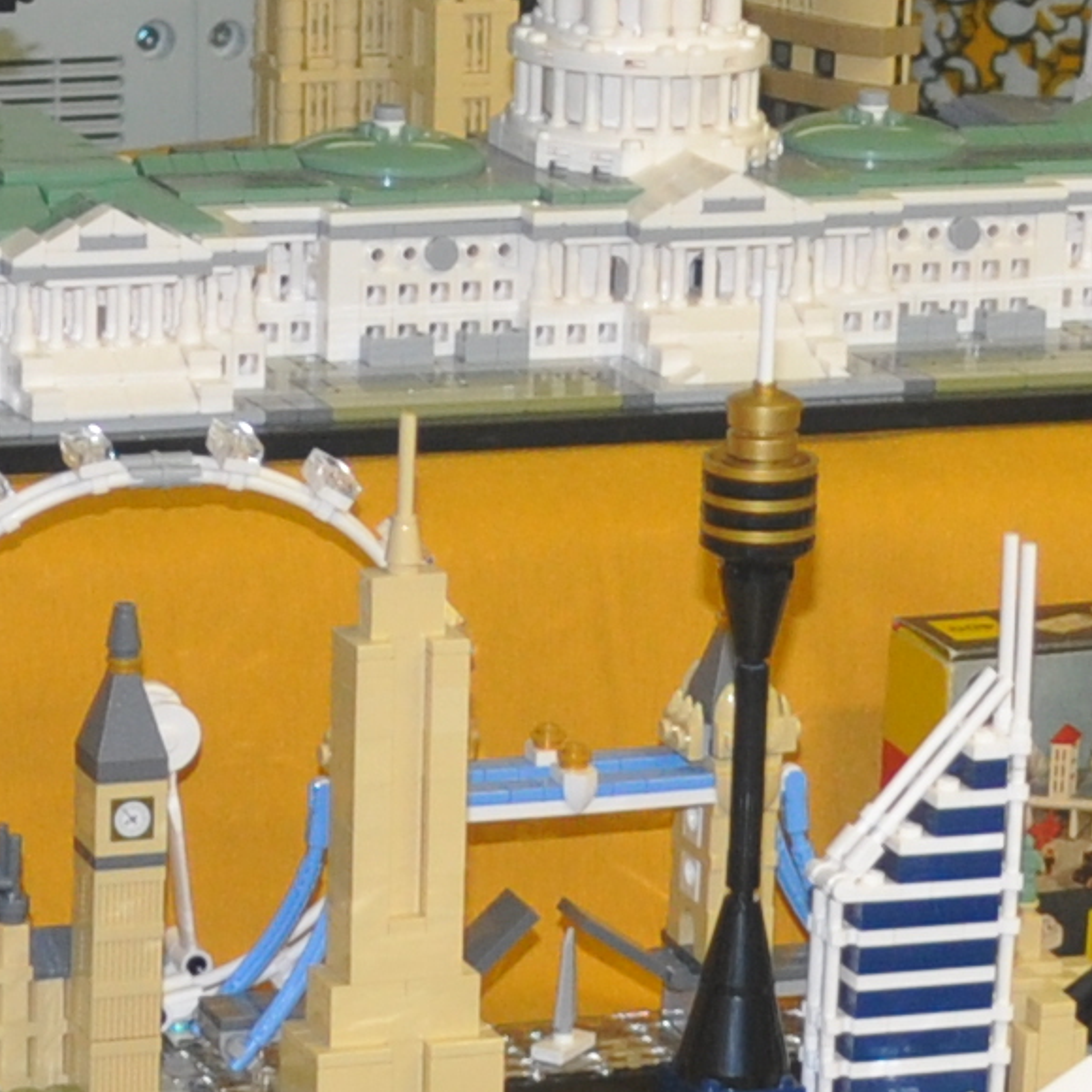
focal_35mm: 207
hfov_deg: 8.4
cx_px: 894
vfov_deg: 8.3
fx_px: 7388
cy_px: 1467
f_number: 3.8
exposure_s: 1/60
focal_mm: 22
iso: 400
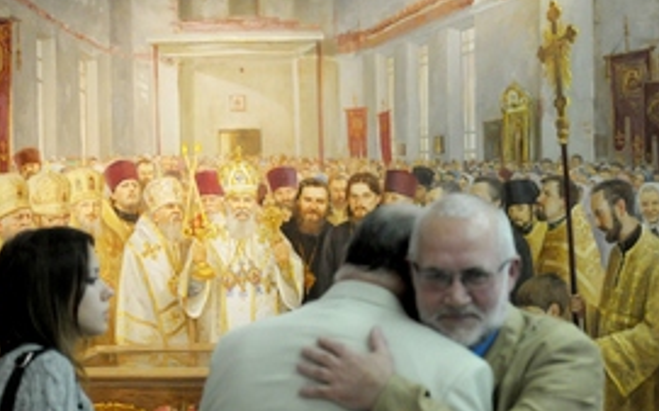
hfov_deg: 13.2
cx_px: 260
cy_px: 231
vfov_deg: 8.3
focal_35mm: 158
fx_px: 2836
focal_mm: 70
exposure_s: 1/320
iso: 1600
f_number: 2.8
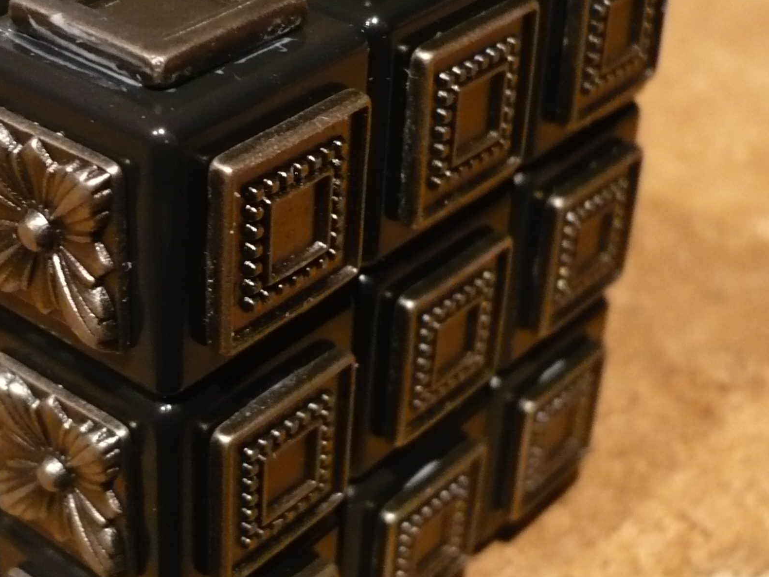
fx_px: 1511
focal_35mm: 68
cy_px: 259
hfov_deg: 28.1
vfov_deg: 21.6
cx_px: 178
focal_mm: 5.8
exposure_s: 1/8
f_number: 2.8
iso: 250
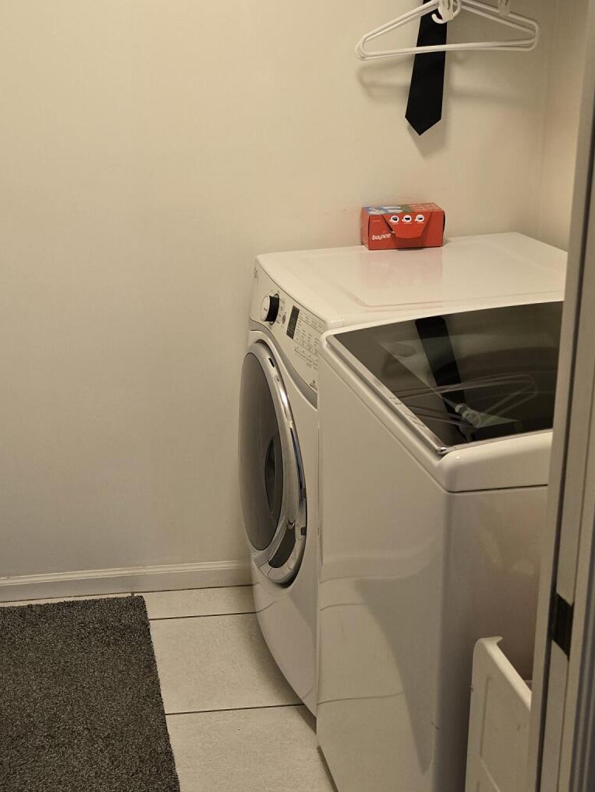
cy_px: 415
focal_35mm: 45
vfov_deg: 42.1
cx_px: 93
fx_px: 1031
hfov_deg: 31.1
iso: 320
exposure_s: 1/120
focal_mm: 6.3
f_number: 1.7
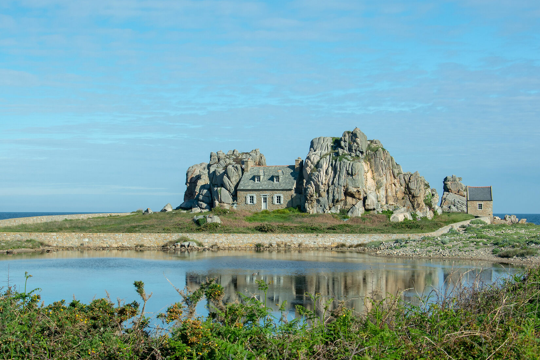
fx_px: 1050
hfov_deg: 28.8
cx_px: 286
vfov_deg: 19.5
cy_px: 187
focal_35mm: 70
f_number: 8
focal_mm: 32
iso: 160
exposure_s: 1/250
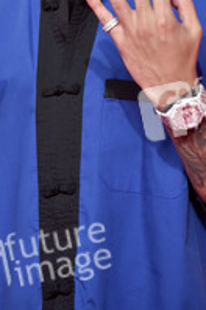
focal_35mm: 402
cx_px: 76
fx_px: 3462
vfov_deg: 5.1
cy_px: 26
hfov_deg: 3.4
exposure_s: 1/250
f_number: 3.5
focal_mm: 200
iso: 2000
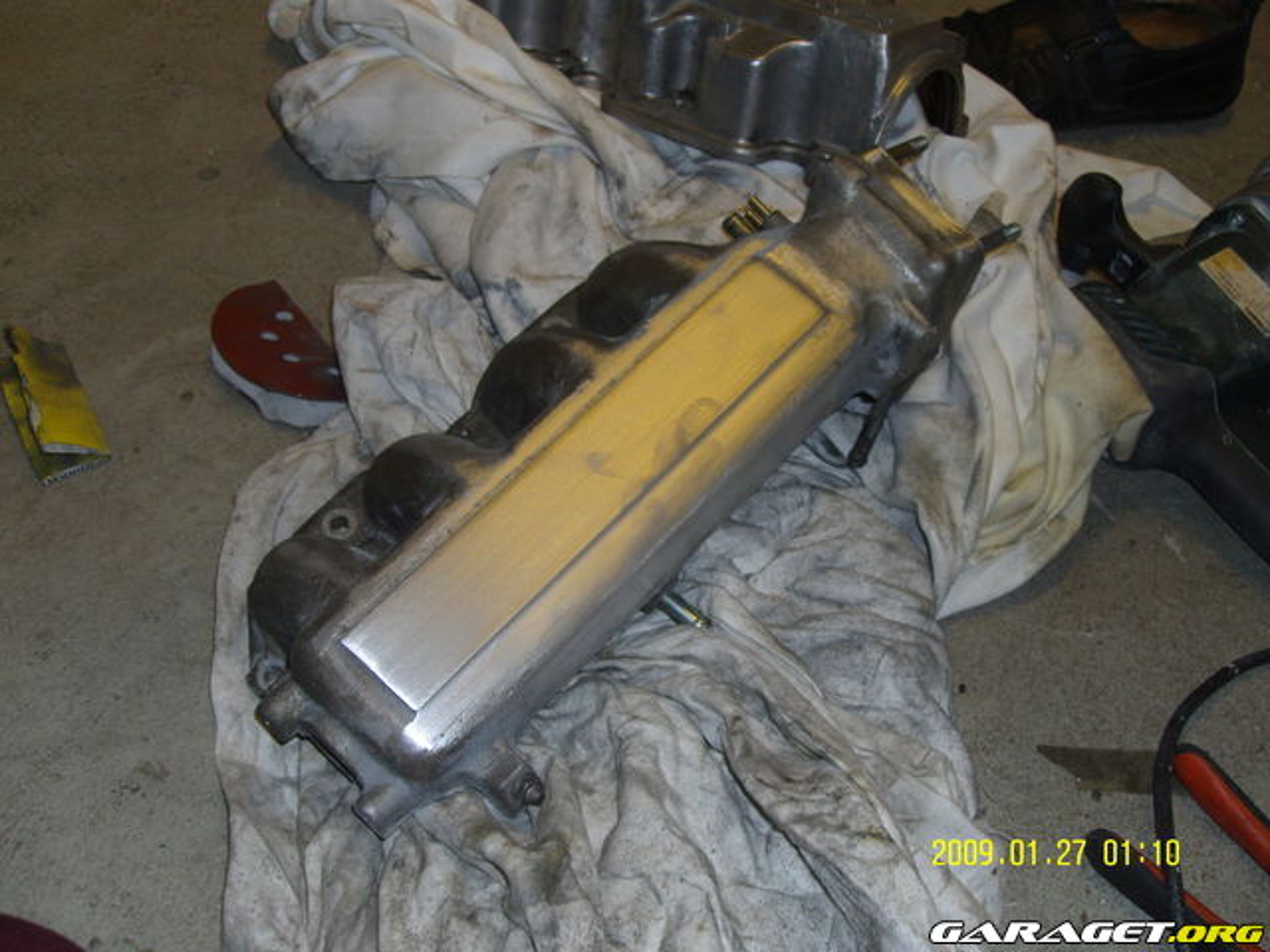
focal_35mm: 37
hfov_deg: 50.1
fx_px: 1357
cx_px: 635
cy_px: 476
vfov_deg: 38.7
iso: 80
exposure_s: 1/40
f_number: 2.8
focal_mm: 6.2
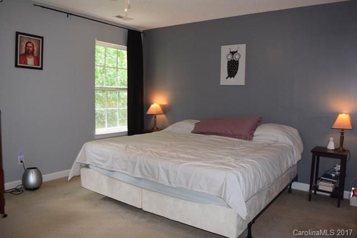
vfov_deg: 48.0
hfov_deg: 67.4
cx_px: 178
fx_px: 268
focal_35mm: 27
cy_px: 119
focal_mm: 18
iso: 800
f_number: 5
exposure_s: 1/100
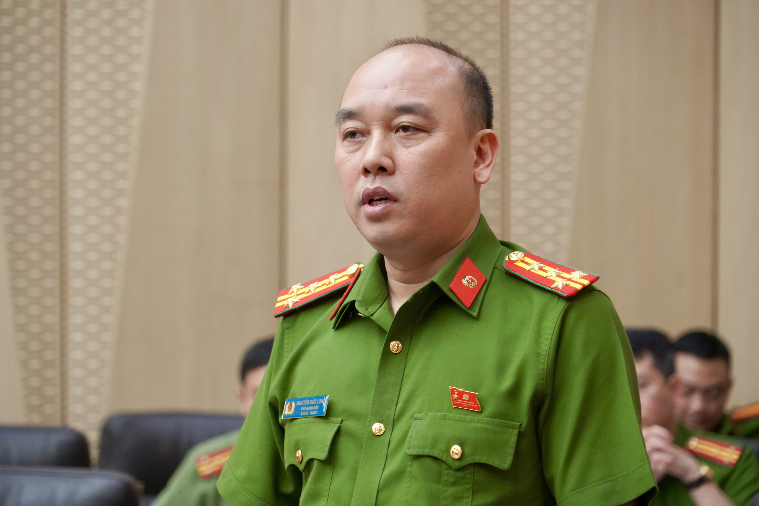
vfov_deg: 7.7
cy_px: 254
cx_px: 379
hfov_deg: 11.5
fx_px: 3773
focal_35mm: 179
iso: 3200
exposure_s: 1/200
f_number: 7.1
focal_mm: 178
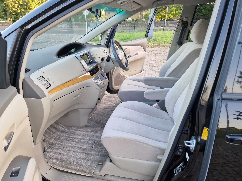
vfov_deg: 58.9
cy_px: 90
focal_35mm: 23
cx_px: 121
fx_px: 161
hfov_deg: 73.9
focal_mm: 6.4
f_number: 1.8
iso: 50
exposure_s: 1/180
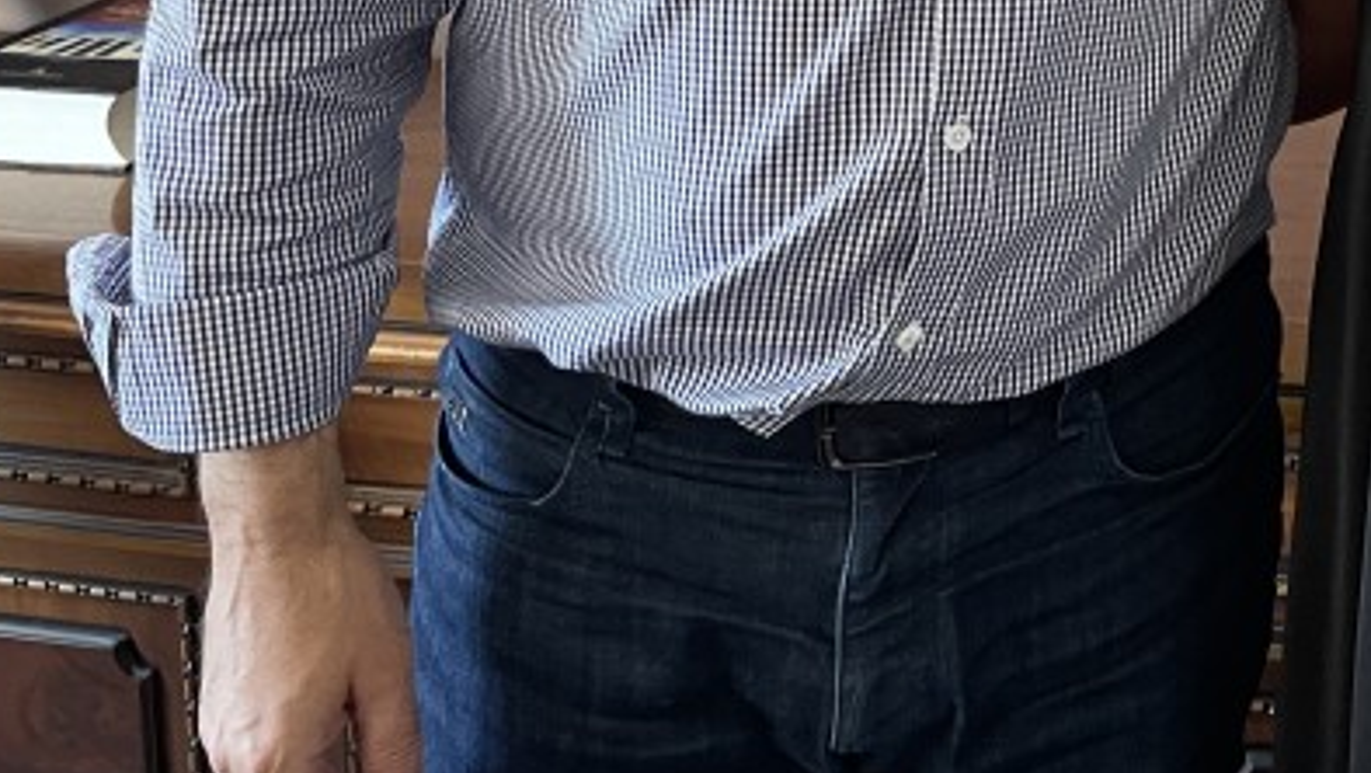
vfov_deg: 15.8
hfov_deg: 27.9
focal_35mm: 69
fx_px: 2509
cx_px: 1510
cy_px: -463
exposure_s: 1/41
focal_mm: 4.2
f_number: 1.6
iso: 200
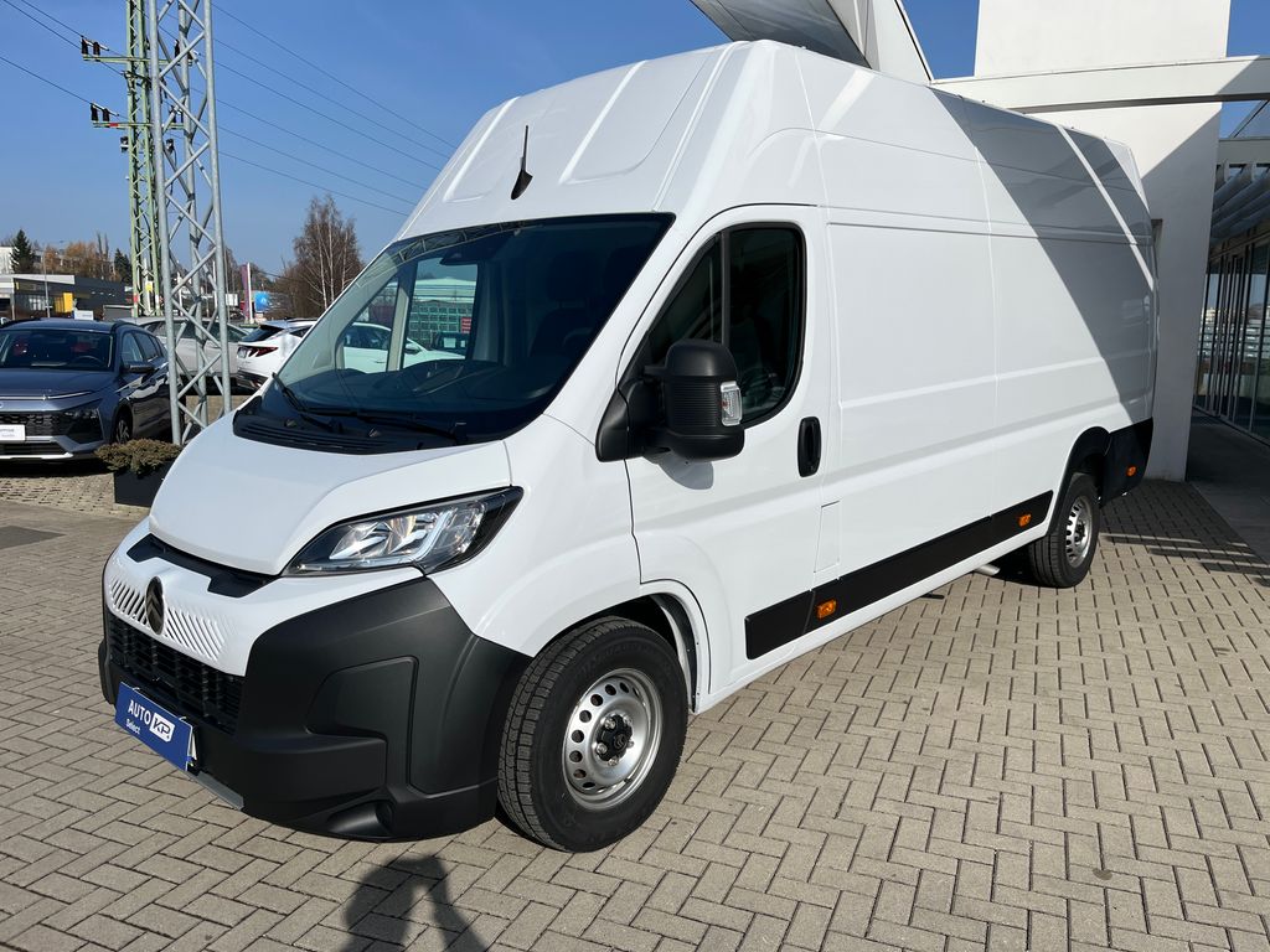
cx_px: 635
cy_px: 476
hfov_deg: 67.3
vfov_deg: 53.1
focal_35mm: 26
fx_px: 954
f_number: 1.6
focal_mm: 5.1
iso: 50
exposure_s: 1/8403
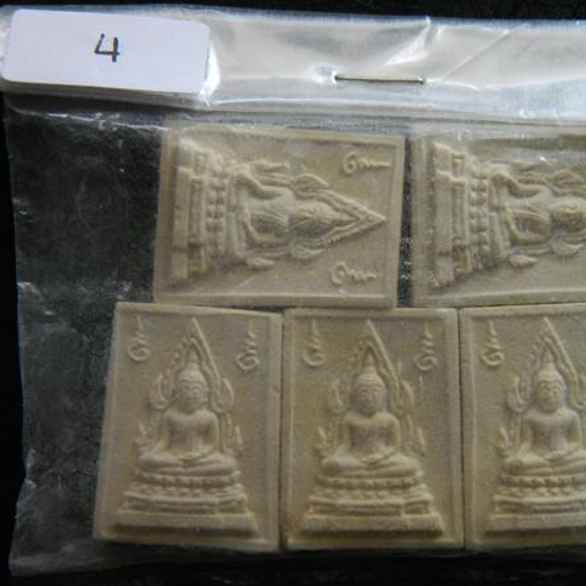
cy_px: 278
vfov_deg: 19.5
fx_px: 1705
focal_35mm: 89
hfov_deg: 19.4
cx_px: 391
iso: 100
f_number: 4
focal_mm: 12.6
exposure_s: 1/25
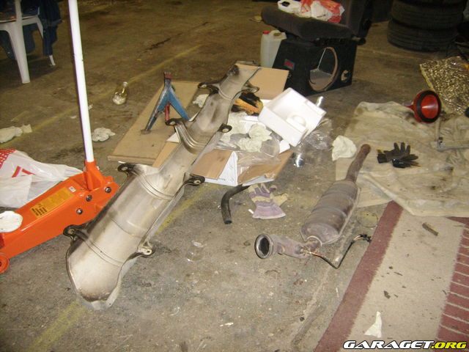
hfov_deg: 52.6
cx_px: 234
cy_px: 176
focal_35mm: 35
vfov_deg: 40.7
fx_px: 474
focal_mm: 5.95
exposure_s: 1/30
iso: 218
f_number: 2.8
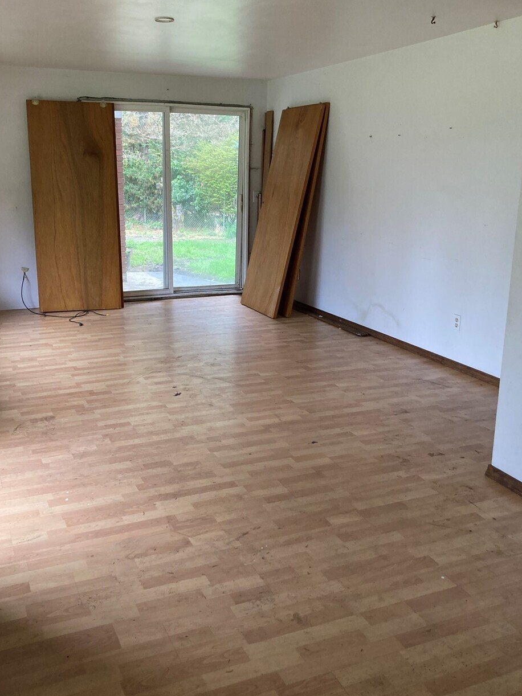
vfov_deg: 55.3
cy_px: 335
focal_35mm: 33
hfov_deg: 42.9
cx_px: 230
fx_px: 664
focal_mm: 3.99
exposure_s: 1/60
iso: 125
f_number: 1.8
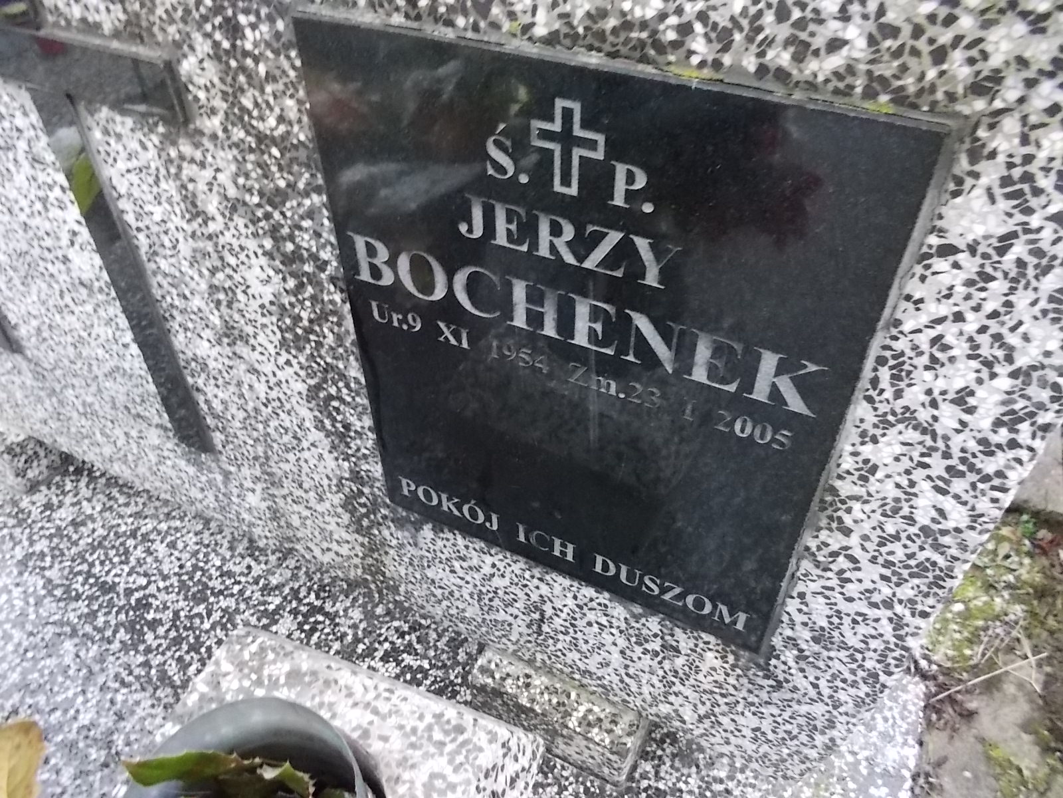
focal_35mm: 26
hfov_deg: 67.3
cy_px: 399
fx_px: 798
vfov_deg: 53.1
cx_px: 532
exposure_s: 1/20
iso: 400
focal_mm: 4.6
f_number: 3.2
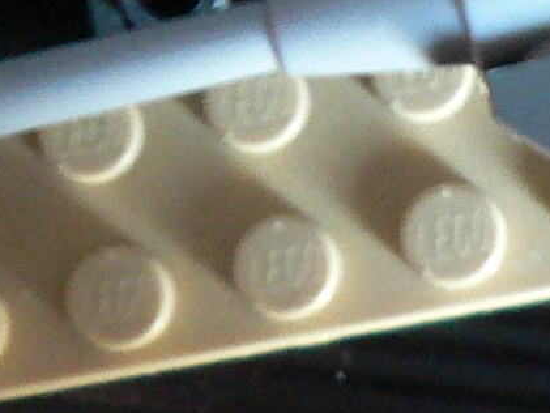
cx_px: 685
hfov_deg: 8.9
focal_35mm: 219
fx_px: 3481
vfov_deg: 6.5
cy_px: -503
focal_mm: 6
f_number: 2.8
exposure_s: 1/4
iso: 200
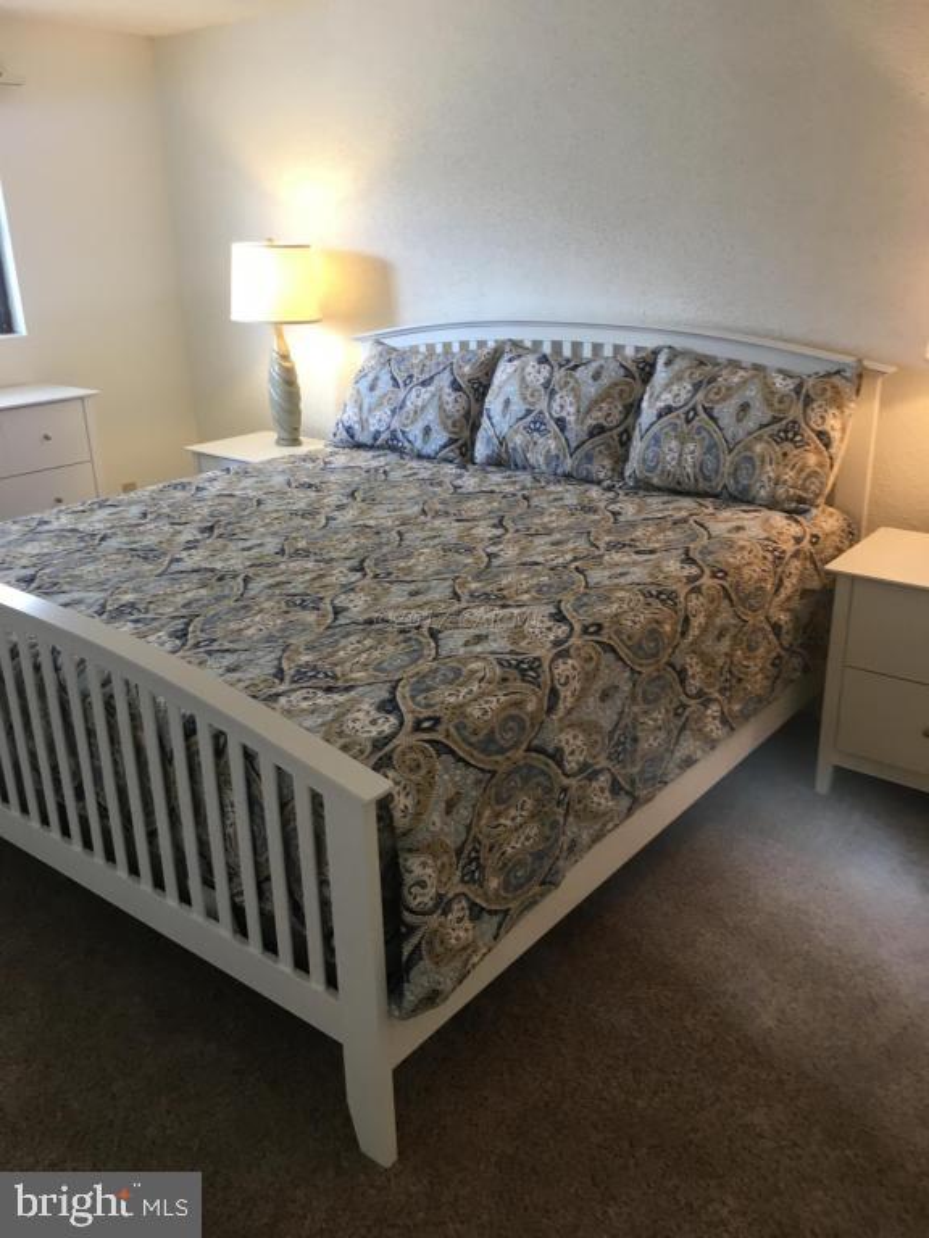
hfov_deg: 48.2
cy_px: 619
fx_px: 1038
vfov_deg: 61.7
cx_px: 464
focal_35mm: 29
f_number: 2.2
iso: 64
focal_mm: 4.15
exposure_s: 1/30
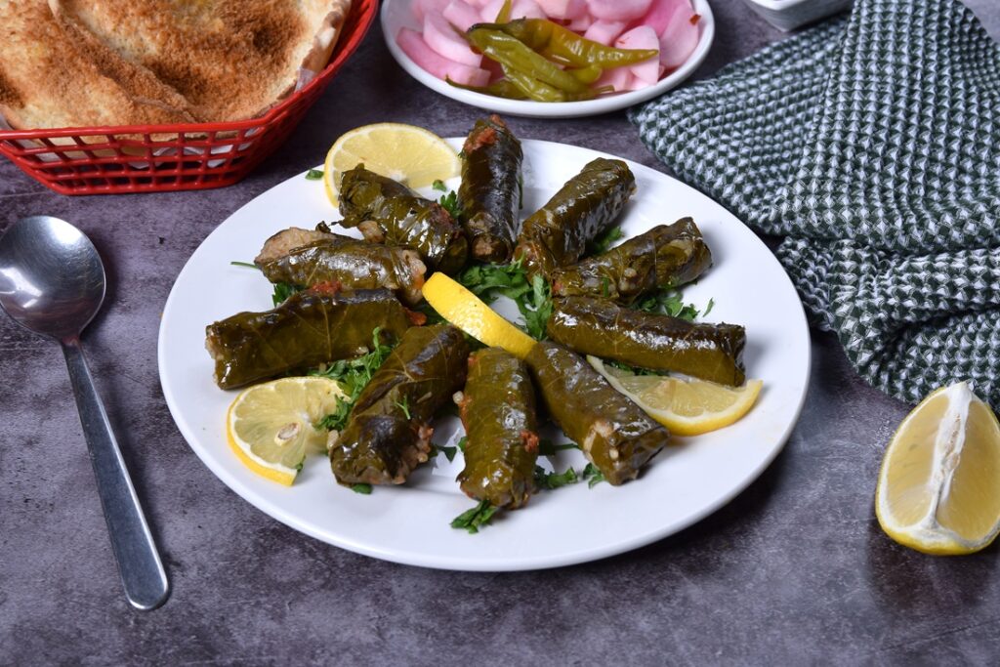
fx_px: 1611
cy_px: 334
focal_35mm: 58
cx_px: 500
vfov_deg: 23.4
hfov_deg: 34.5
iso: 200
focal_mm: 58
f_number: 10
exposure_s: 1/125
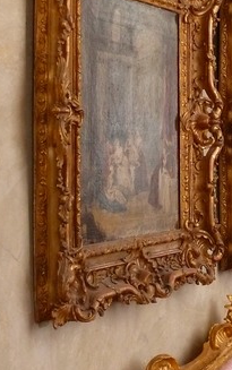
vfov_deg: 24.3
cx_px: 267
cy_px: 138
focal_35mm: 85
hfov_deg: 14.9
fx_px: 858
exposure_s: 1/15
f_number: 2.8
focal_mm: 7.4
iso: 400
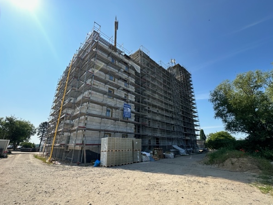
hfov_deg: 98.2
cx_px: 138
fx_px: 118
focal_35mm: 15
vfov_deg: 81.7
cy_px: 106
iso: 40
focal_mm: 2.22
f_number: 2.2
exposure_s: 1/917
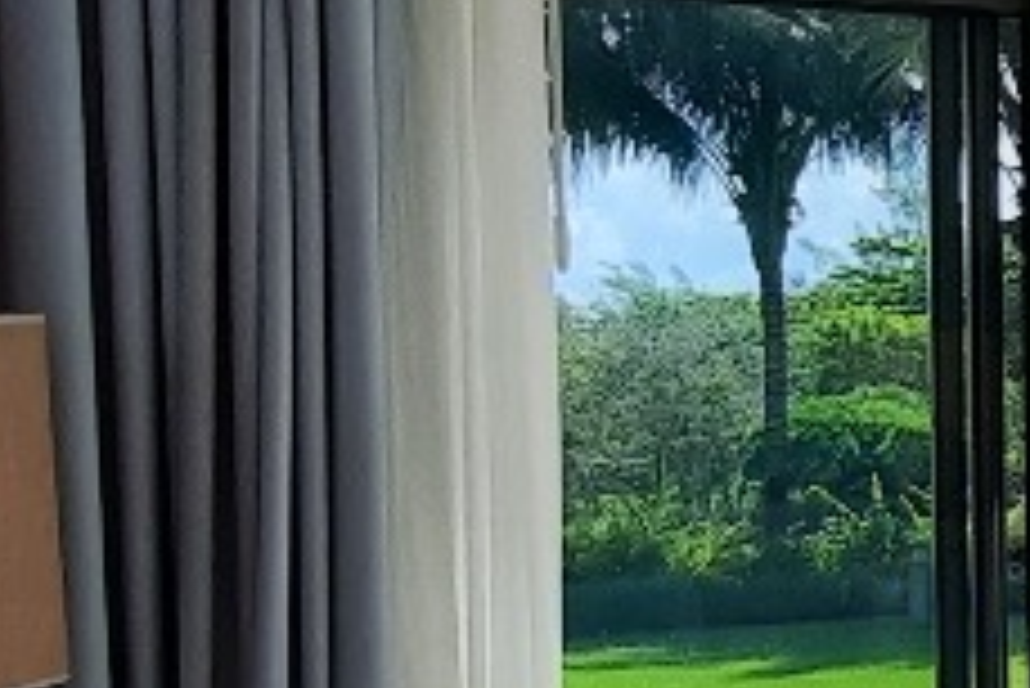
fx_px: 2433
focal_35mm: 85
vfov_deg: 15.9
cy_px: 648
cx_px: 1520
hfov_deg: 20.6
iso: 40
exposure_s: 1/912
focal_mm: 1.74
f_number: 2.2
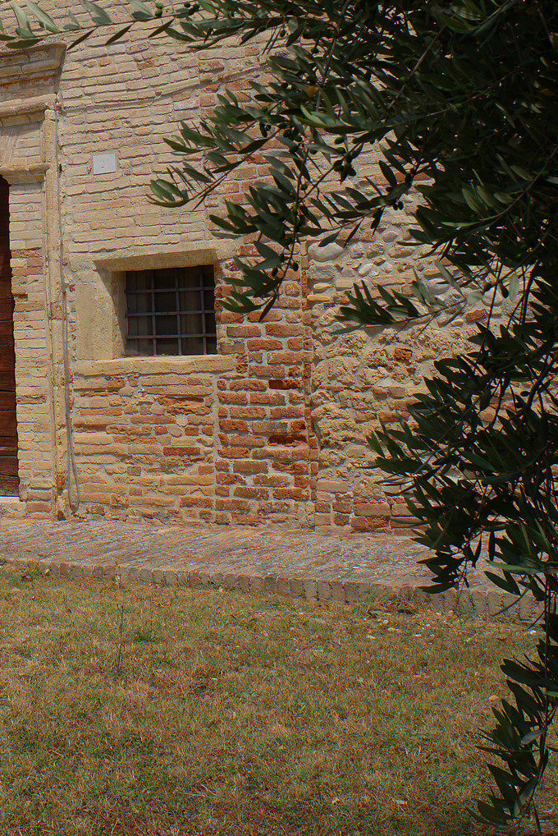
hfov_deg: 20.0
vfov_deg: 29.4
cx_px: -11
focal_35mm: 66
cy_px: 101
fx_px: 1532
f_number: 3.5
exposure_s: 1/400
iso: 100
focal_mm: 28
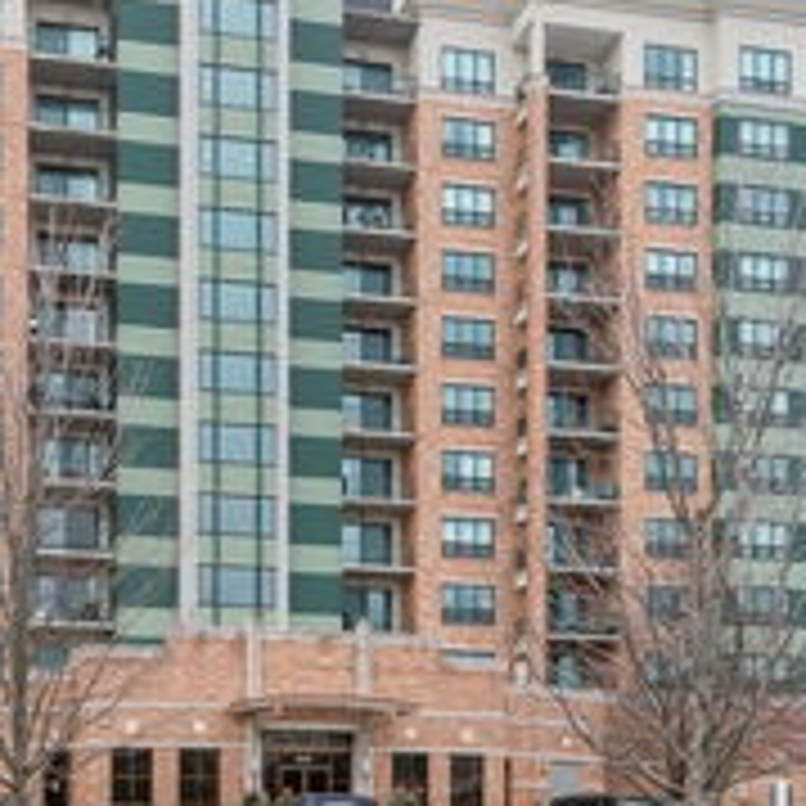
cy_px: 387
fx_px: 1080
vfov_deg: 40.9
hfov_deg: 38.2
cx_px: 86
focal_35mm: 41
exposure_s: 1/400
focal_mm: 12
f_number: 8
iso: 320
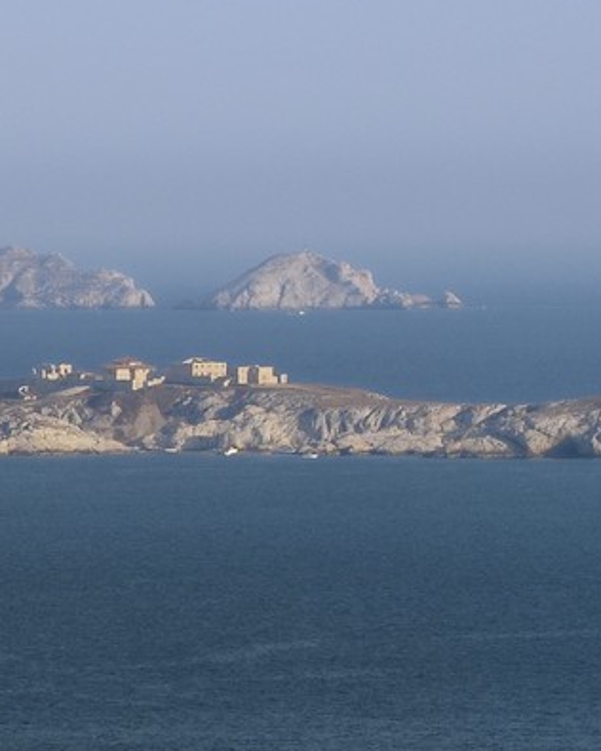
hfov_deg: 2.0
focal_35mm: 761
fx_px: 16920
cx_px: -898
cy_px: 715
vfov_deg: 2.5
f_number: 13
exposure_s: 1/320
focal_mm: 200
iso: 200
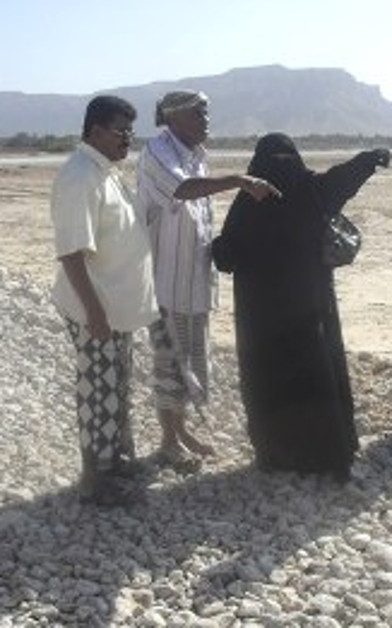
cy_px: 313
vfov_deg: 40.3
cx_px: 329
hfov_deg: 25.3
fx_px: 855
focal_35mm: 50
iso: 100
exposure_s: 1/350
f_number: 8.4
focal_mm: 6.3
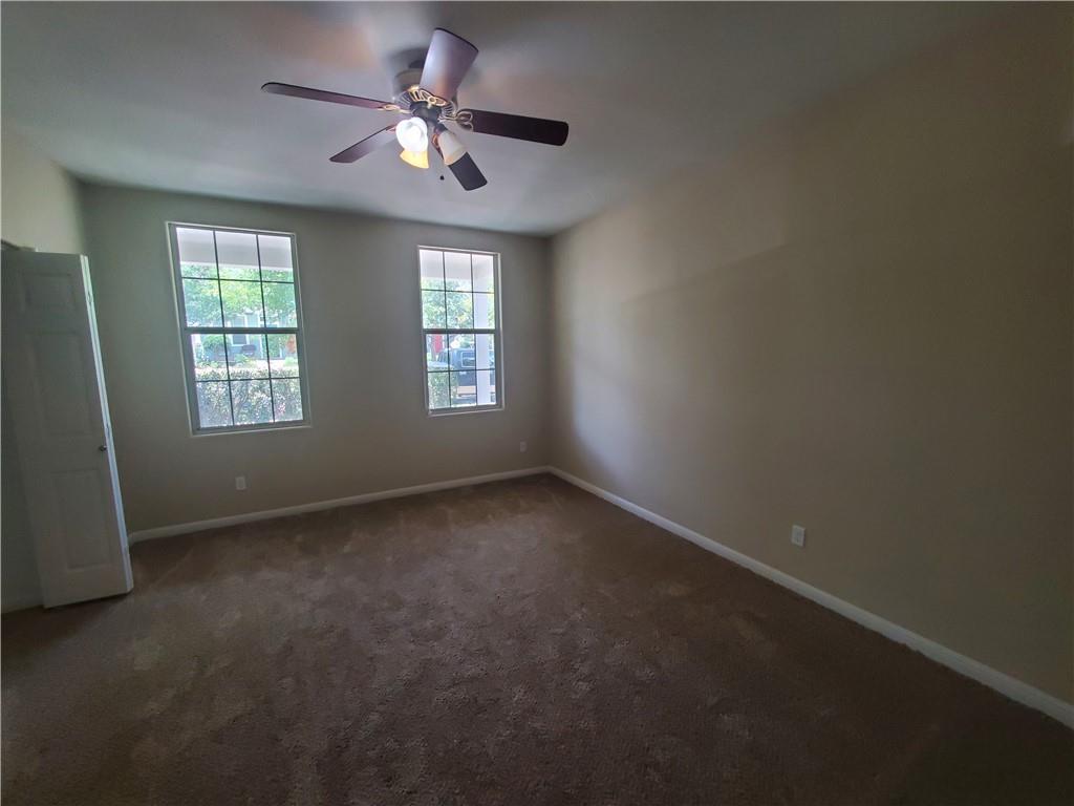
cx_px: 537
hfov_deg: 106.2
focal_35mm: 13
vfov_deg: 89.9
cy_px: 403
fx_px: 403
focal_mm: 1.8
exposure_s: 1/60
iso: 200
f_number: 2.2
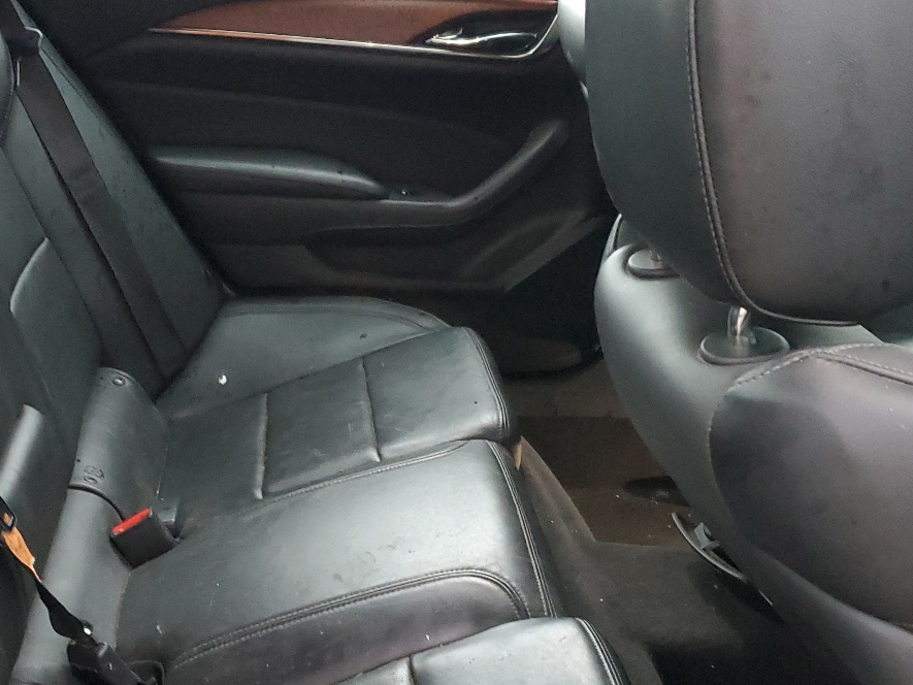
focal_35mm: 47
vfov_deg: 30.5
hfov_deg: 40.4
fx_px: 1240
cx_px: 416
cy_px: 488
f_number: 1.5
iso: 406
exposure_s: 1/15
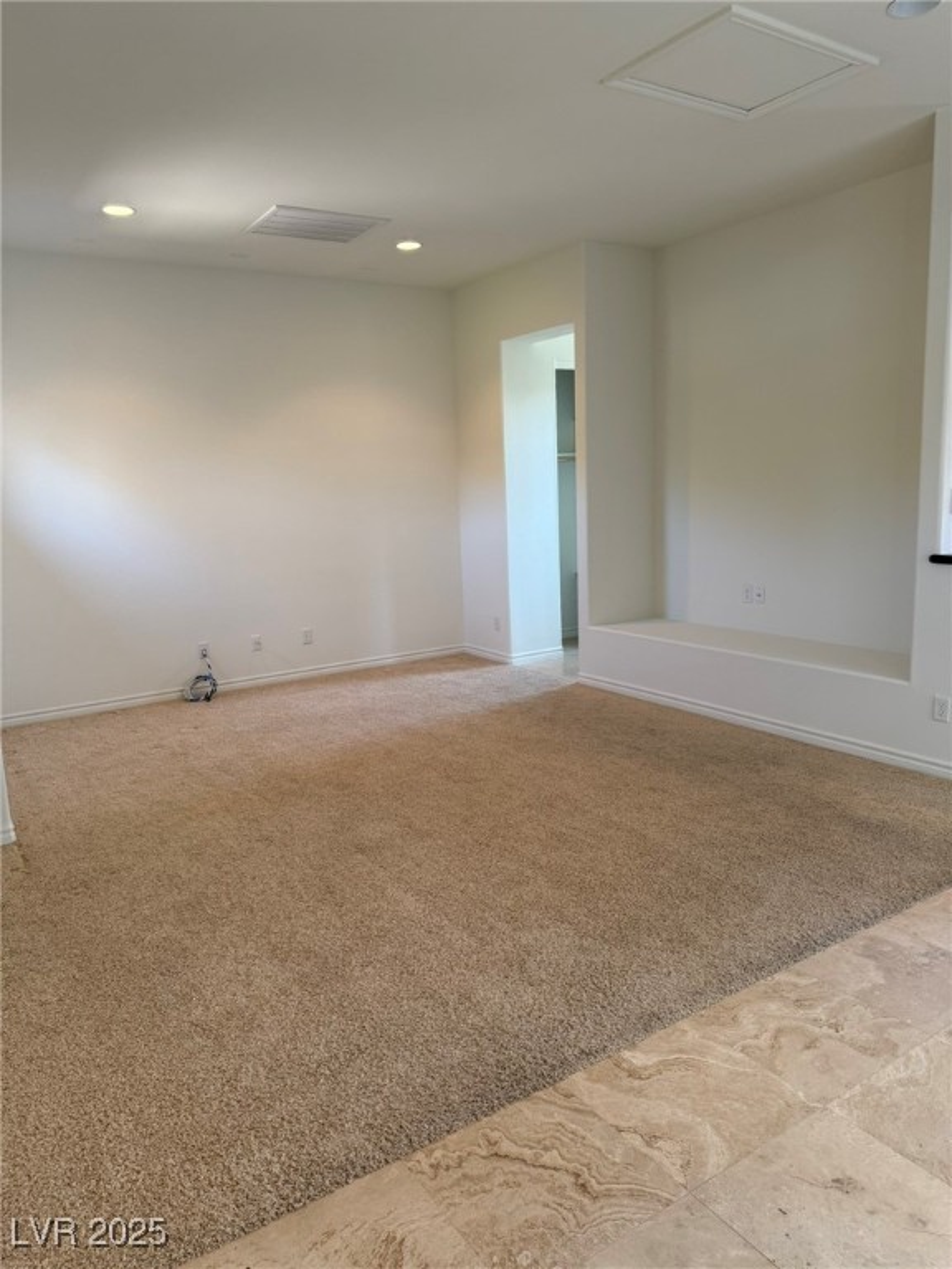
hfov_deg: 56.8
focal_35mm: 24
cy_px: 634
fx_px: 880
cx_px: 476
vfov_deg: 71.6
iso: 200
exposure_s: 1/120
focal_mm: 6.76
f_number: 1.78
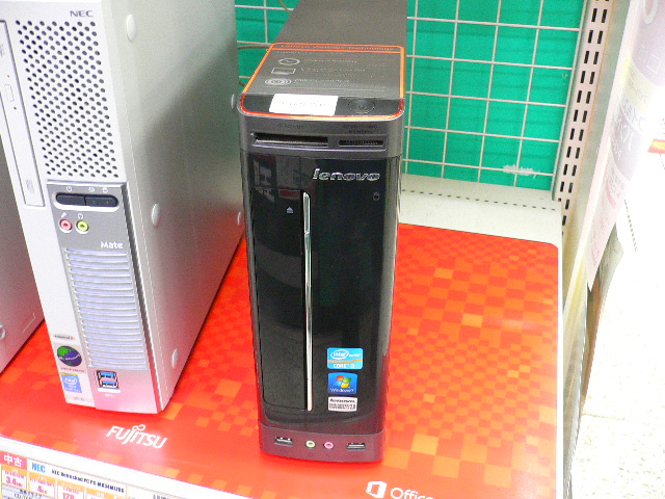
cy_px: 250
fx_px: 672
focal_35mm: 35
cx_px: 332
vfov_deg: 40.7
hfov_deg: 52.6
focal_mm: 5.8
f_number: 2.8
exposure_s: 1/13
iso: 200
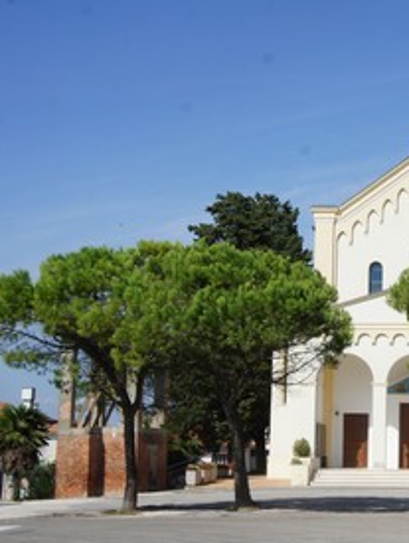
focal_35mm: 70
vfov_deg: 27.8
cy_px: 300
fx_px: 1097
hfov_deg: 20.3
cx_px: 429
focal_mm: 29
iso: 200
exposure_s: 1/250
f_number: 13
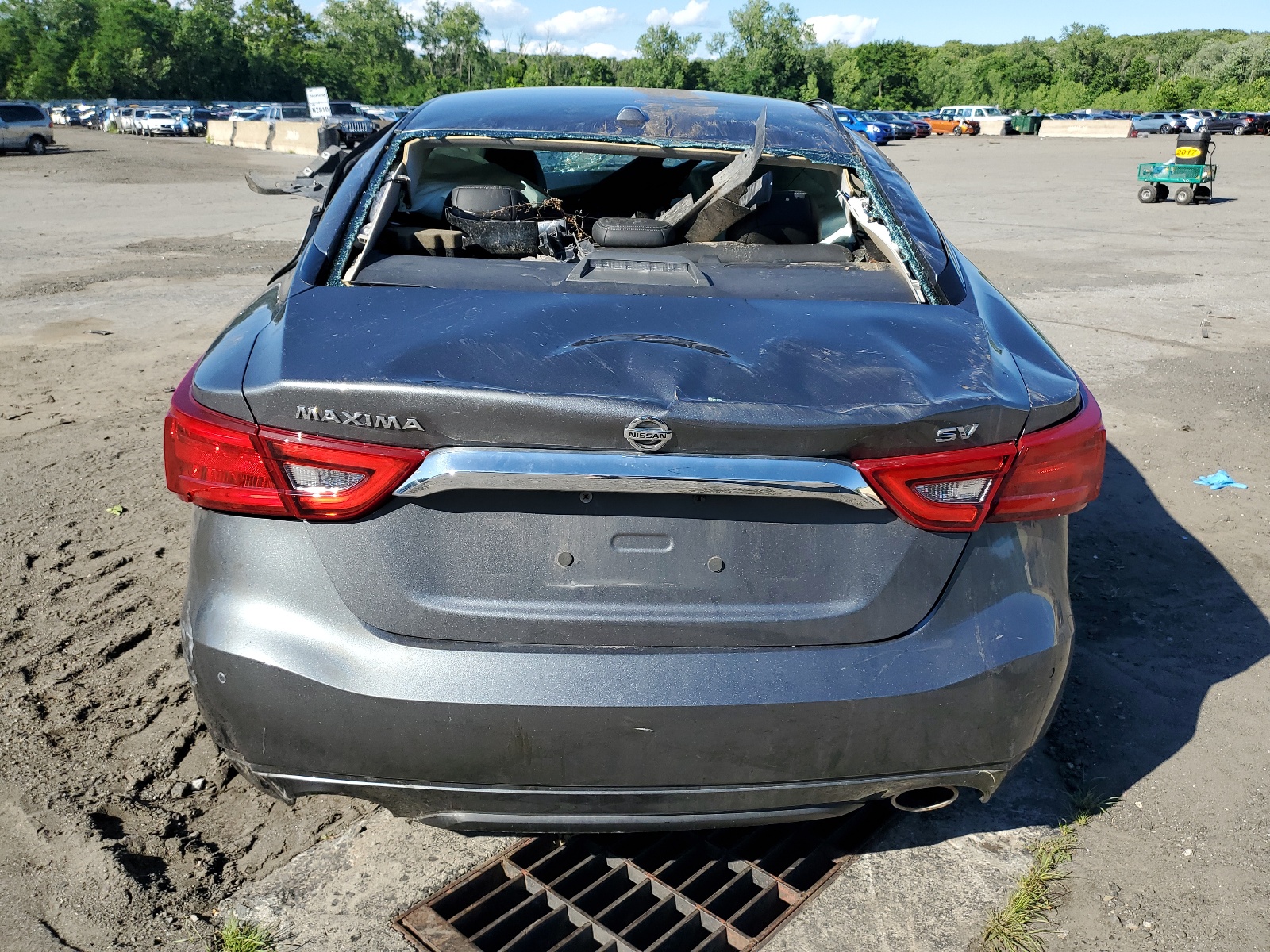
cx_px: 635
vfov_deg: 53.1
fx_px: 954
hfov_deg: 67.3
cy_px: 476
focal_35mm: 26
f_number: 1.5
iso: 50
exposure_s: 1/2000
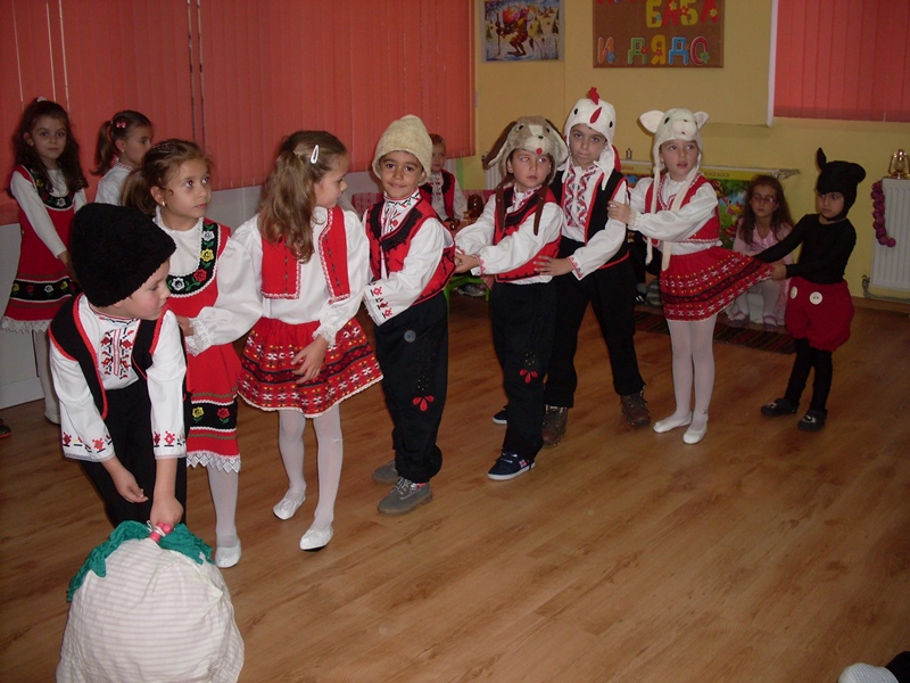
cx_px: 455
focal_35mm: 38
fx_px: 999
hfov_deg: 49.0
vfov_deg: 37.7
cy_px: 342
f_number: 2.8
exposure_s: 1/45
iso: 100
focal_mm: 6.3
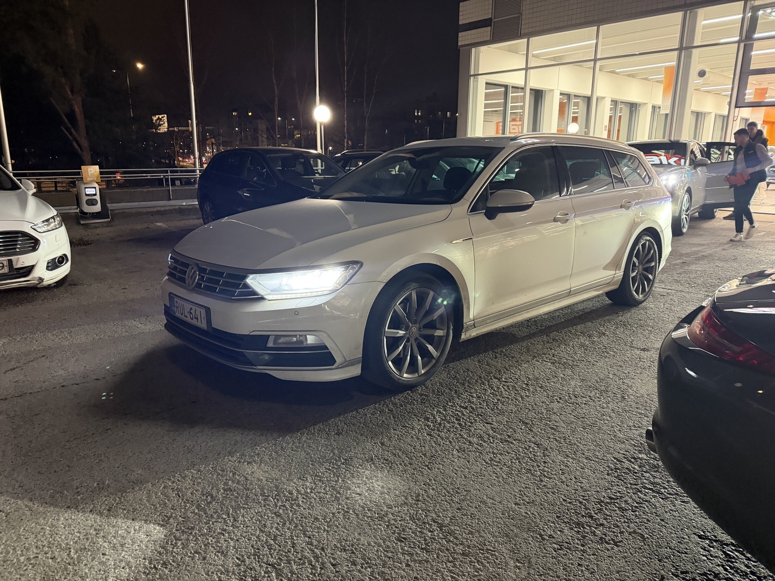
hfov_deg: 71.6
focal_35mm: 24
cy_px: 290
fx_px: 537
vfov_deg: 56.8
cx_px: 388
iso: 640
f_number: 1.78
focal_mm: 6.76
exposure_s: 1/33
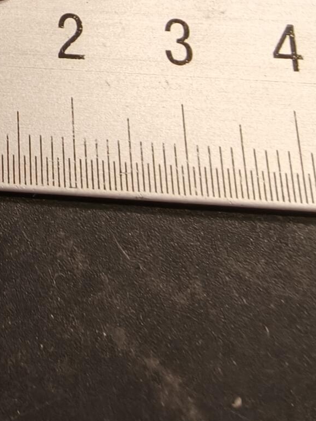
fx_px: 657
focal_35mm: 54
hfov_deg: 25.8
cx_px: 5
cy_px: 53
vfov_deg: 33.9
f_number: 2
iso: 160
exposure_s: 1/50
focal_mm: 2.32
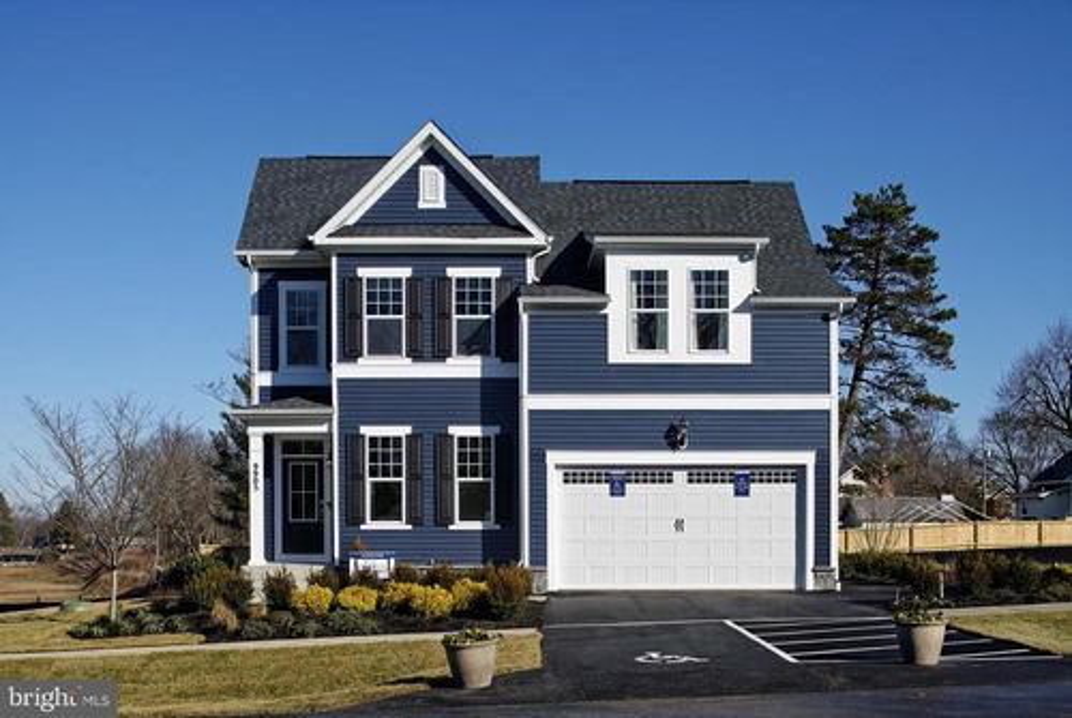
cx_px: 536
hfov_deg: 43.5
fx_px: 1342
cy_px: 359
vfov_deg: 30.0
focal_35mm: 45
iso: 100
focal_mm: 45
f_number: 8
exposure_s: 1/400
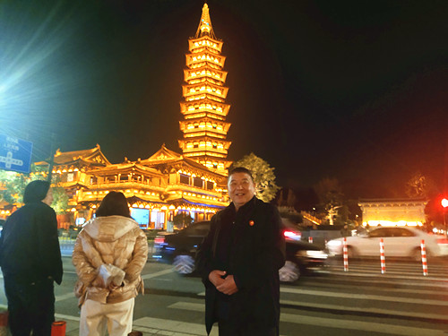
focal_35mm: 25
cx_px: 224
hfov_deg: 69.4
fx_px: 324
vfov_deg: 54.9
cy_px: 168
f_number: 1.8
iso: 408
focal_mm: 4.71
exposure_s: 1/33
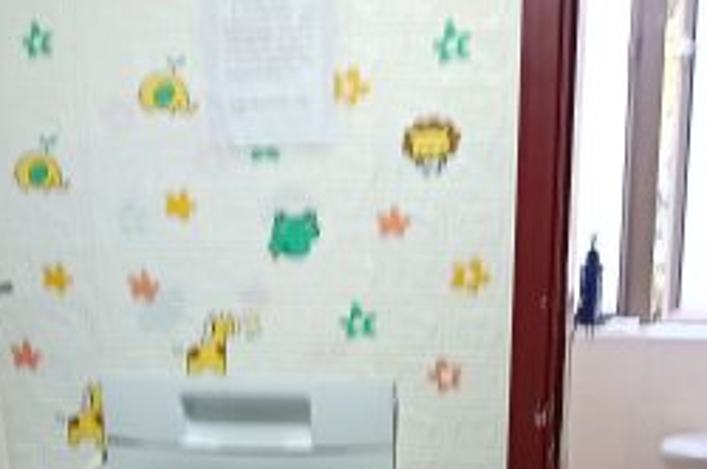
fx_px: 1569
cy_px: 726
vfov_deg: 15.5
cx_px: 393
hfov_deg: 25.4
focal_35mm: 80
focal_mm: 5.25
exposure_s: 1/24
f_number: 1.75
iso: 990
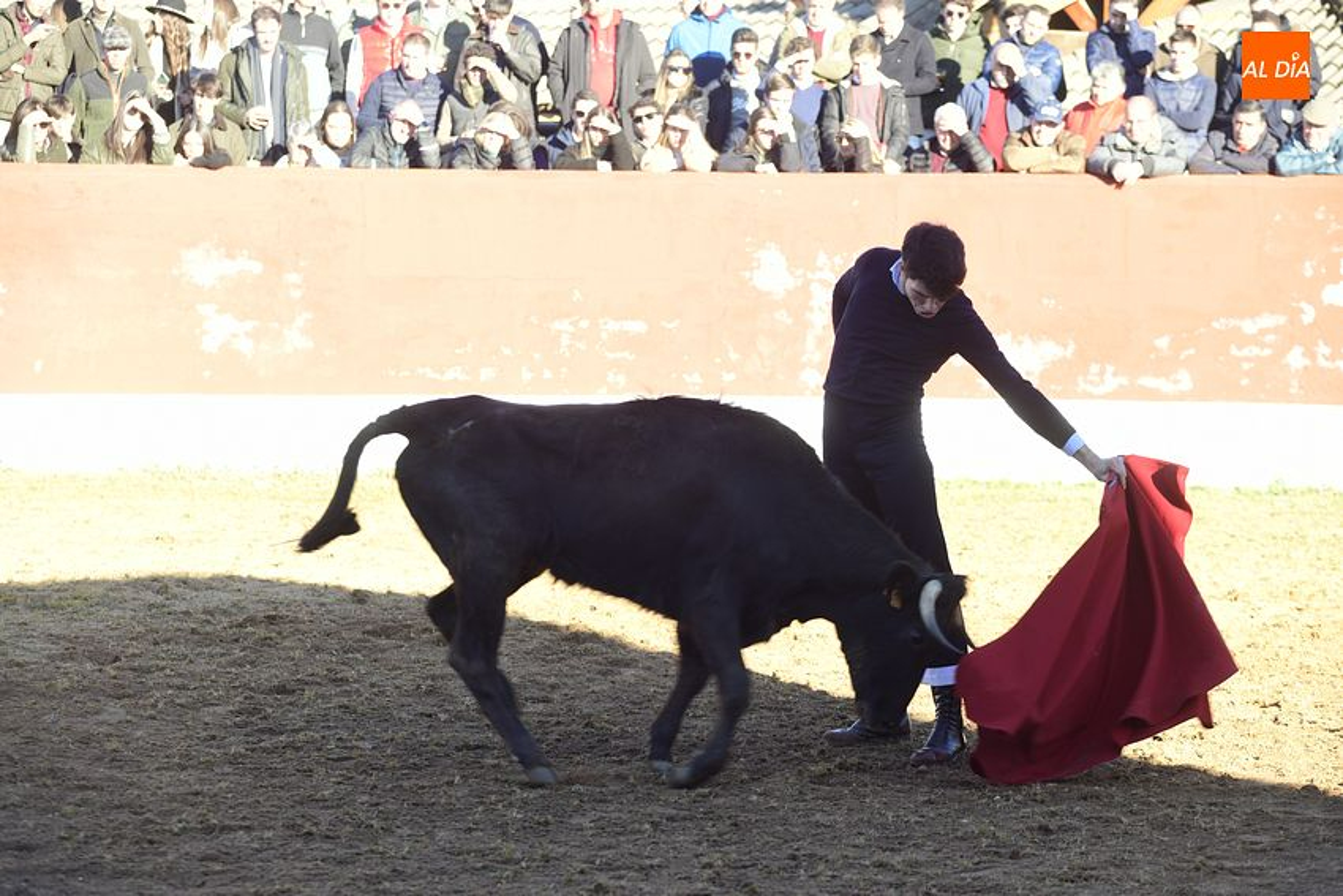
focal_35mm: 120
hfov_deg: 17.1
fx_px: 4477
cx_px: 672
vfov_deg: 11.4
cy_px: 448
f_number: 5
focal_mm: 120
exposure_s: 1/320
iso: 400
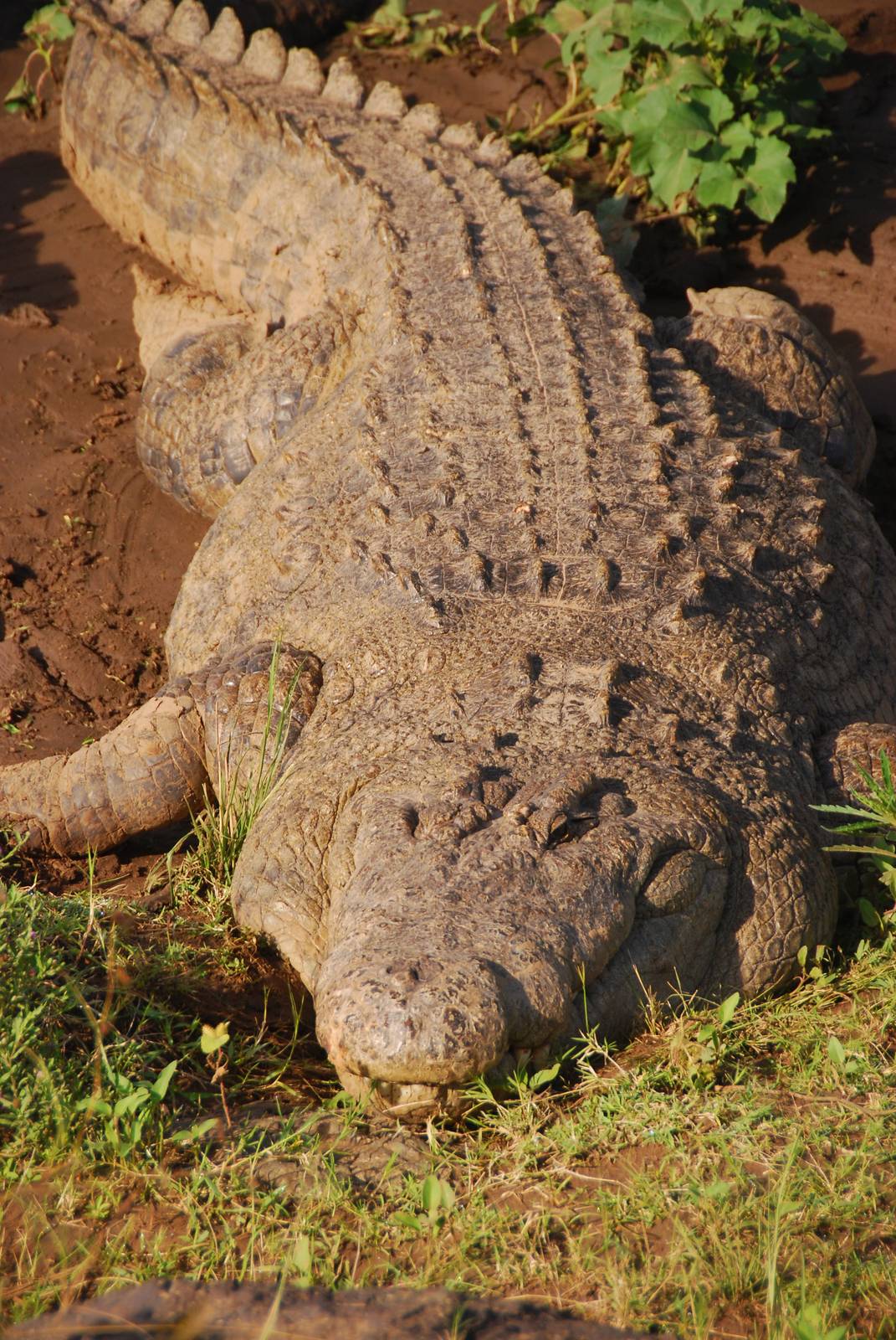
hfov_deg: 6.1
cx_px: 448
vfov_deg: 9.1
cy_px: 670
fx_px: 8376
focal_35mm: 225
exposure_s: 1/250
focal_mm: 150
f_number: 5.6
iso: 250
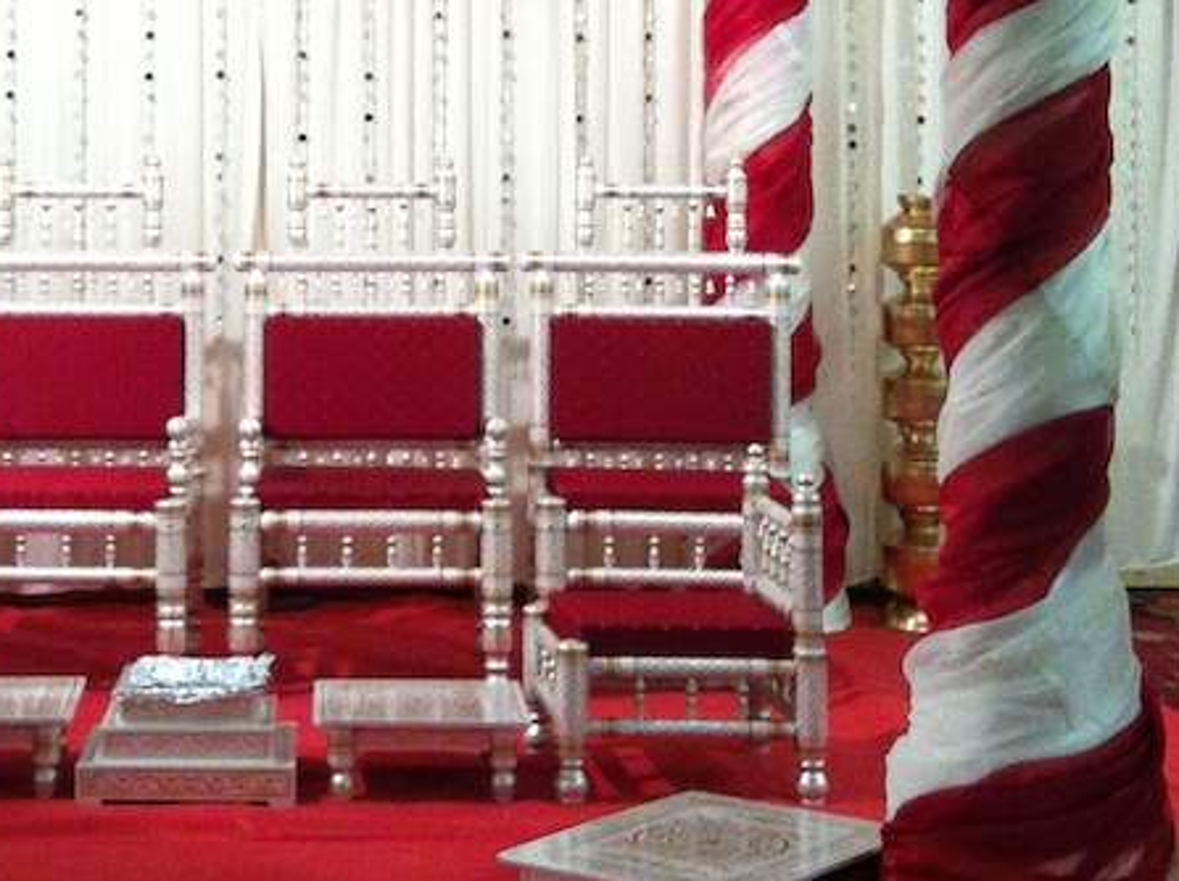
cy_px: 82
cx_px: 327
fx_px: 3197
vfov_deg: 15.5
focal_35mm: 94
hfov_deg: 20.8
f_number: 2.8
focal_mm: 3.85
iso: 250
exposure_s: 1/15
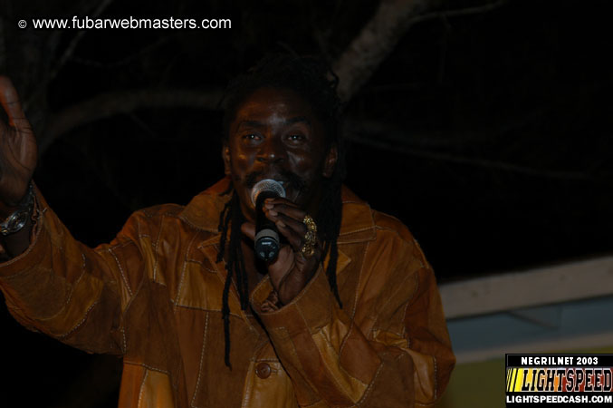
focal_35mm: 105
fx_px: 1786
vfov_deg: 13.0
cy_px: 204
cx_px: 306
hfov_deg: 19.5
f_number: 5
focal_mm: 70
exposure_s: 1/60
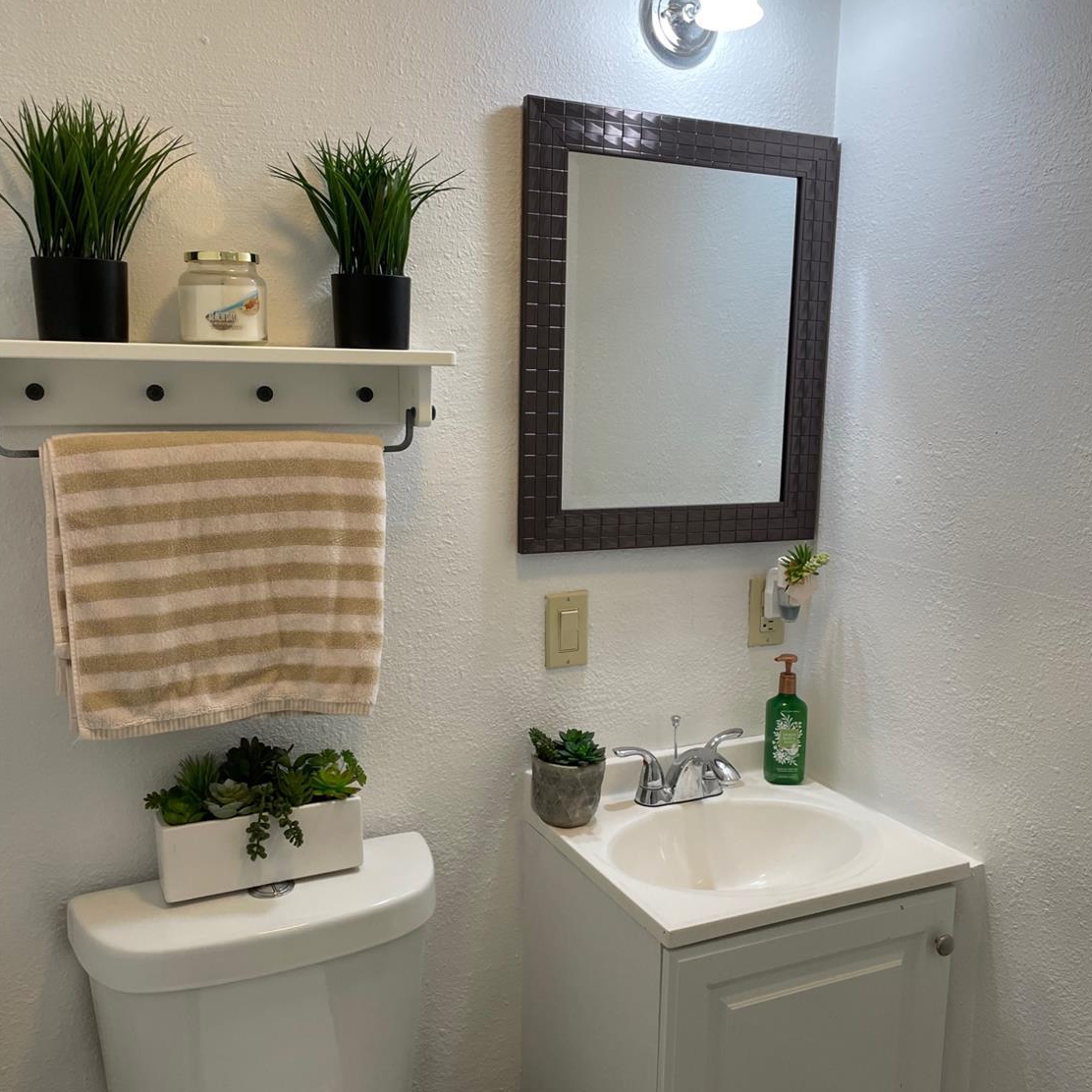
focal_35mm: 31
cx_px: 548
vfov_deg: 52.5
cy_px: 544
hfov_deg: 52.5
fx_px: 1106
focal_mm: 4.2
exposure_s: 1/120
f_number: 1.6
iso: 80
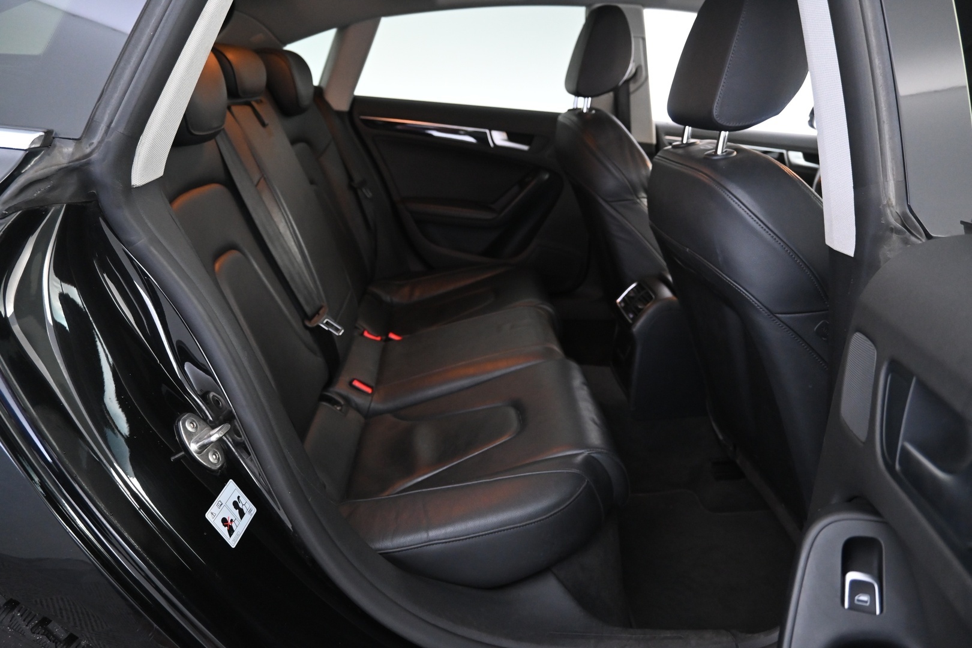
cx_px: 486
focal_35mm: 24
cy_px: 324
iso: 2200
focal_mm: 16
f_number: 3.5
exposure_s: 1/25
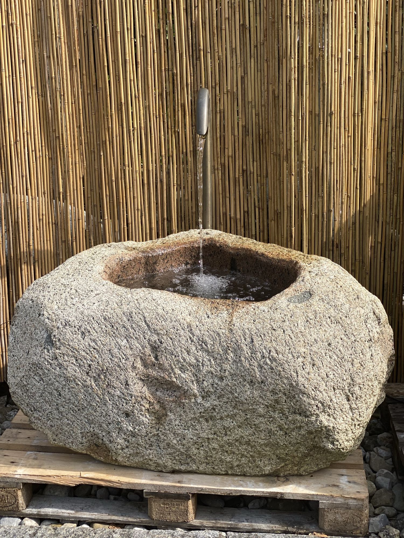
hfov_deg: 28.0
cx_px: 202
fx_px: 809
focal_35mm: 52
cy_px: 269
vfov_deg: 36.8
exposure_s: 1/978
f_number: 2
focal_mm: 6
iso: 20
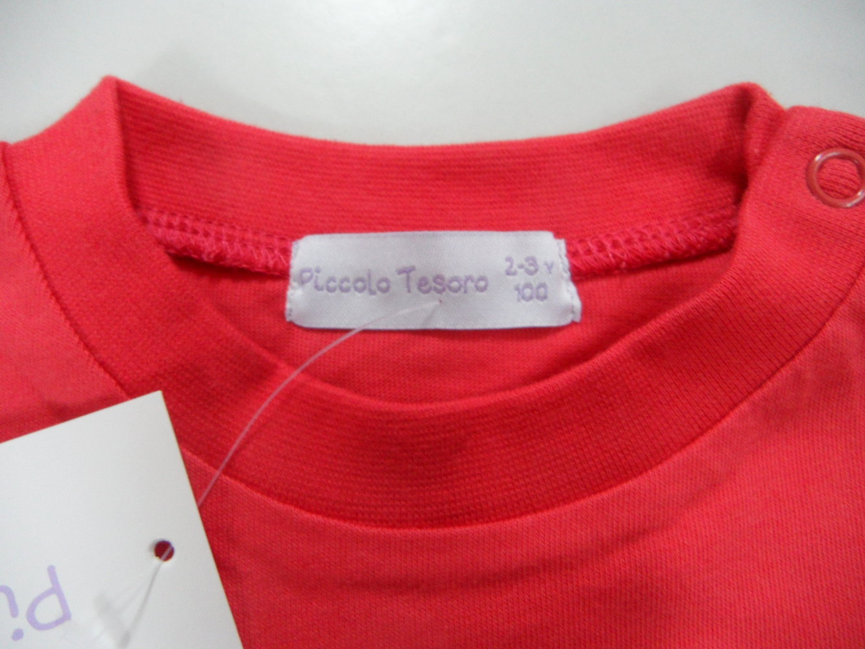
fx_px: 600
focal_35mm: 24
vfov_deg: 56.8
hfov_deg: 71.6
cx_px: 432
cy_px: 324
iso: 240
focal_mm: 4.1
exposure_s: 1/30
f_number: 2.9
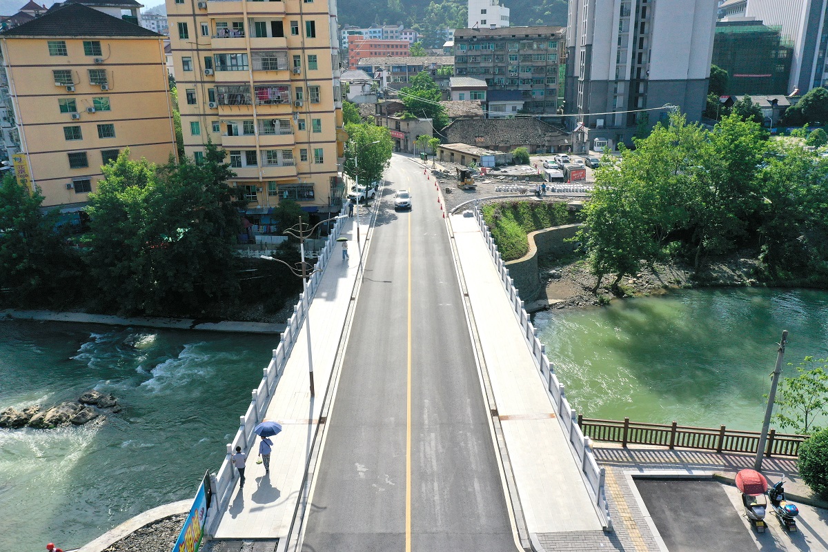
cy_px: 276
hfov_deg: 65.5
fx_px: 644
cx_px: 414
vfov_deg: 46.4
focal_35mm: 28
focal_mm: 10.26
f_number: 6.3
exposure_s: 1/800
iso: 100
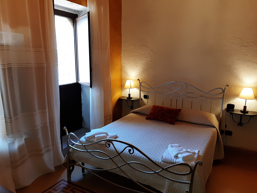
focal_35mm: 27
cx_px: 128
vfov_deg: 51.4
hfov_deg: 65.3
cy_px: 96
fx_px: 200
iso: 50
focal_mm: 3.93
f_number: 1.7
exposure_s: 1/50
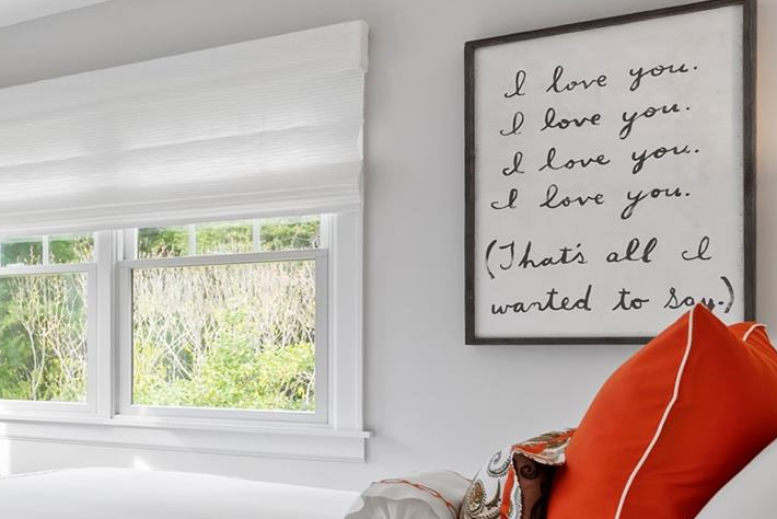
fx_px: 1089
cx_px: -289
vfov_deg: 26.6
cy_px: 360
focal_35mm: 50
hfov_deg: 29.5
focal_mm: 17.5
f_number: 8
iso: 400
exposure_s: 1/15
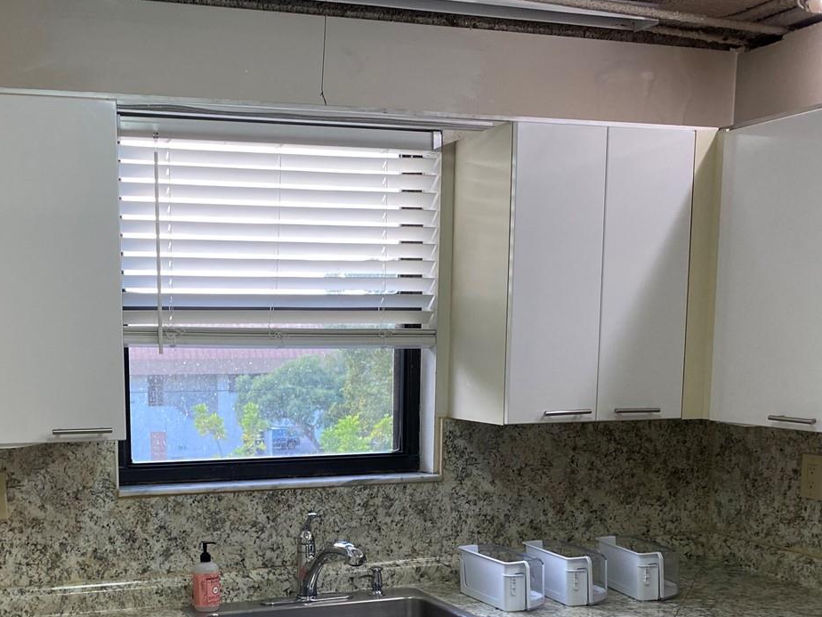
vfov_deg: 31.4
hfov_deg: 41.5
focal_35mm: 45
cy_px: 489
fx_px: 1069
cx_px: 267
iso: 100
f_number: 1.8
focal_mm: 4.25
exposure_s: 1/120
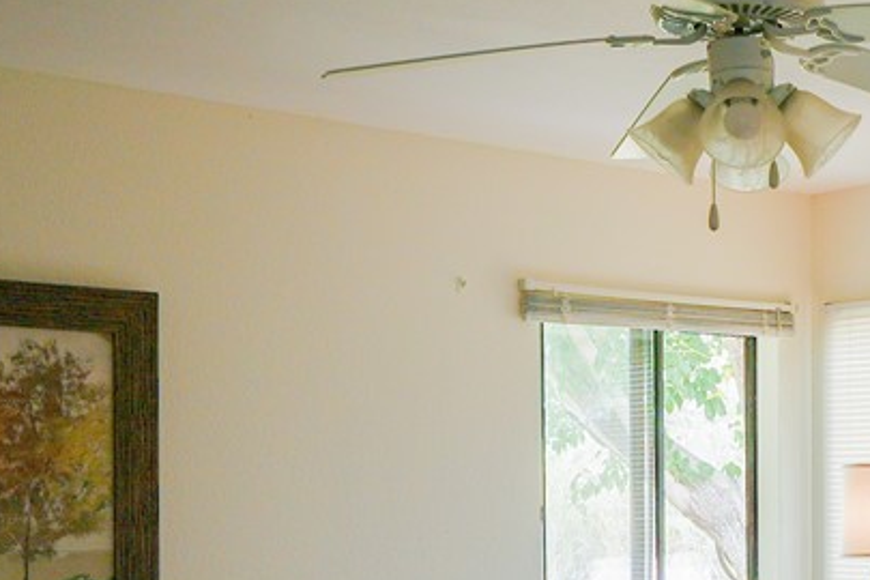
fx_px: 1812
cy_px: 559
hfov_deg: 25.2
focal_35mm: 75
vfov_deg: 17.8
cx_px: 944
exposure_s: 1/40
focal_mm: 28
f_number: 7.1
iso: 80
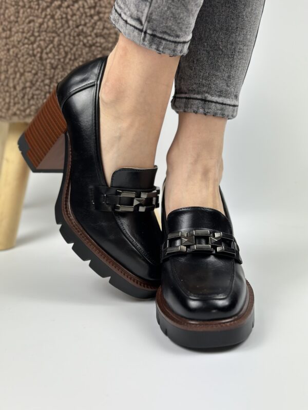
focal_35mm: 48
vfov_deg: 39.7
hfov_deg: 30.3
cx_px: 154
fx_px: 569
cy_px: 205
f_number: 1.78
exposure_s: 1/872
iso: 80
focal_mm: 6.86
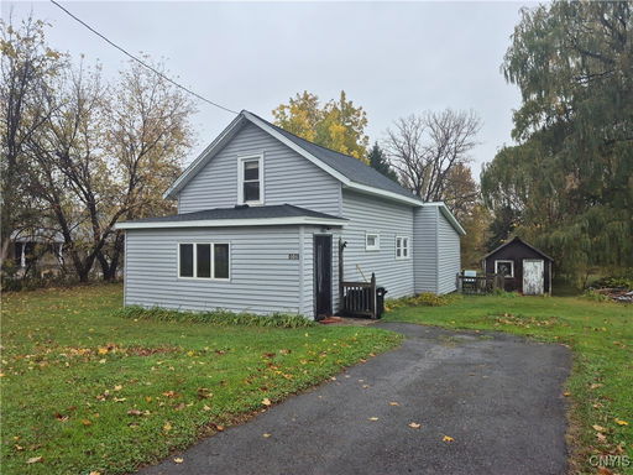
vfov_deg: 58.9
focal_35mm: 23
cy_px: 238
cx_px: 316
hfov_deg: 73.9
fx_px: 421
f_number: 1.8
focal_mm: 5.4
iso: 25
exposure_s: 1/355
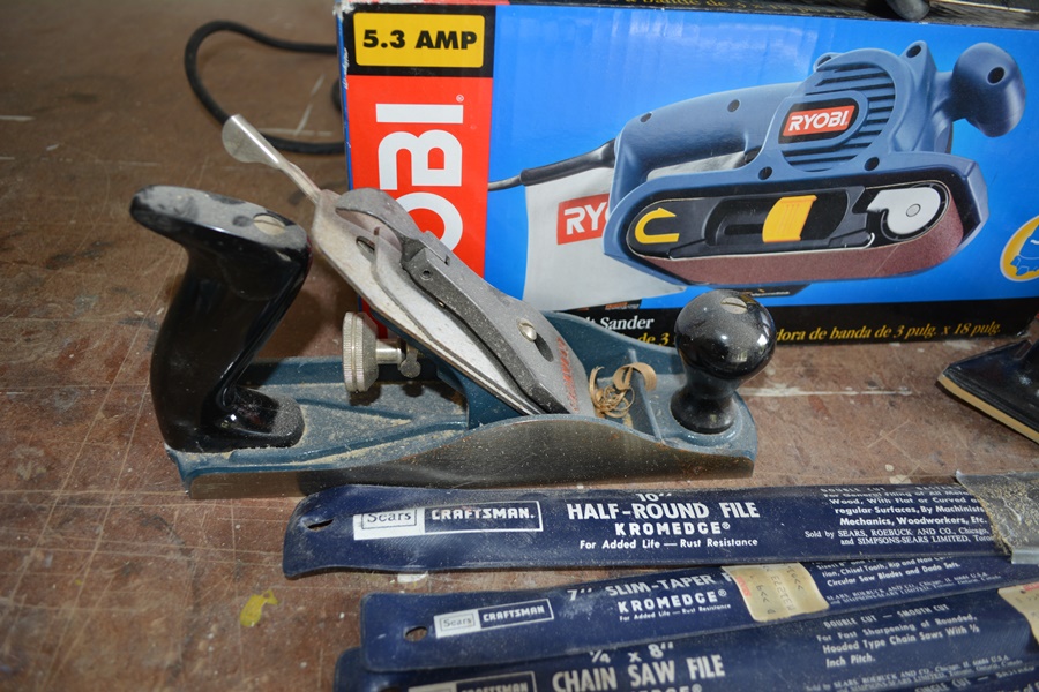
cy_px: 346
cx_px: 520
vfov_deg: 47.9
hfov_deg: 67.4
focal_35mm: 27
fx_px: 779
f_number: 3.5
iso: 200
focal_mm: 18
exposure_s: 1/60
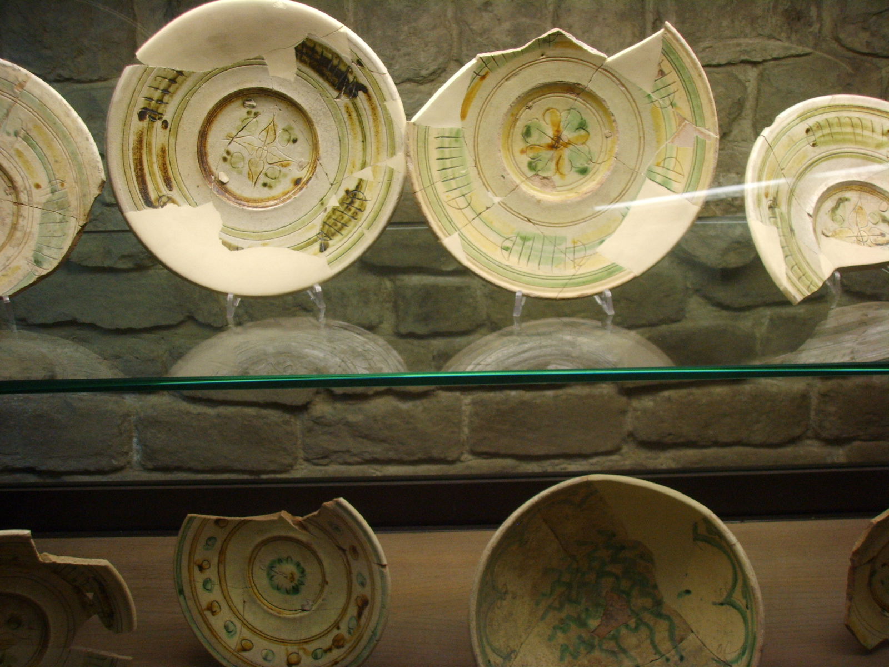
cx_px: 444
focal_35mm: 39
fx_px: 1002
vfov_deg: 36.8
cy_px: 334
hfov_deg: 47.9
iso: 152
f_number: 3.5
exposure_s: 1/45
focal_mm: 6.6
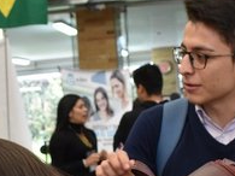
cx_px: 101
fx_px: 902
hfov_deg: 14.8
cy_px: 209
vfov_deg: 10.9
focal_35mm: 133
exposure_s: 1/100
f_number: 5
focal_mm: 20
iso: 800
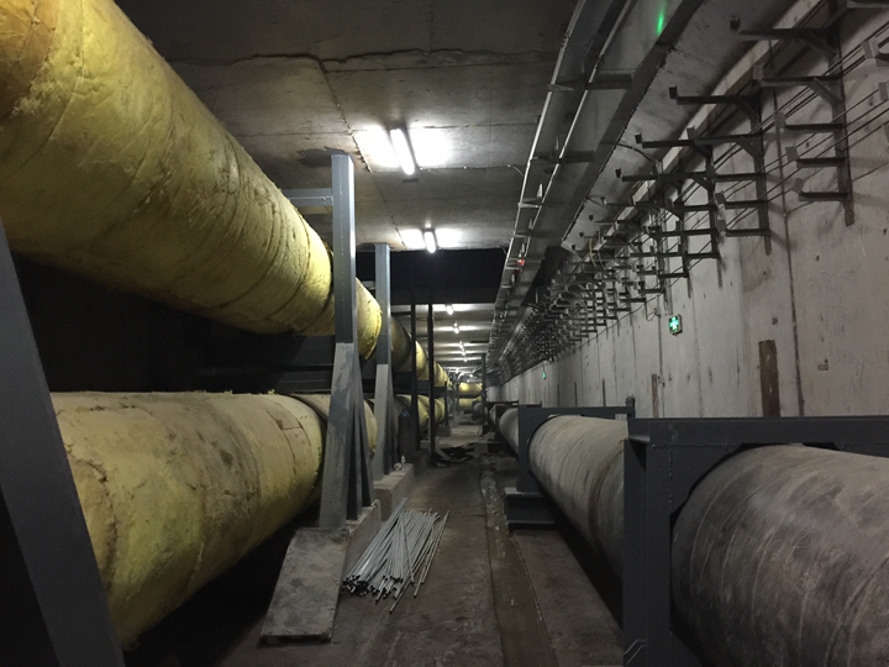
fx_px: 745
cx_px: 444
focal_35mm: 29
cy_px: 334
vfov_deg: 48.2
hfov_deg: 61.7
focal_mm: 4.15
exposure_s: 1/4
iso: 125
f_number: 2.2
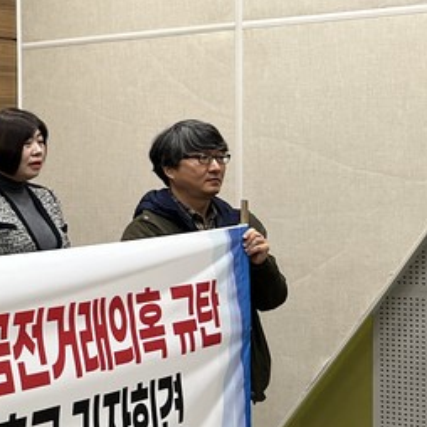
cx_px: -348
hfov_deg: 16.6
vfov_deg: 19.9
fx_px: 1214
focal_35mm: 87
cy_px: 190
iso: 100
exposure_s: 1/120
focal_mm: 5.7
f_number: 1.5
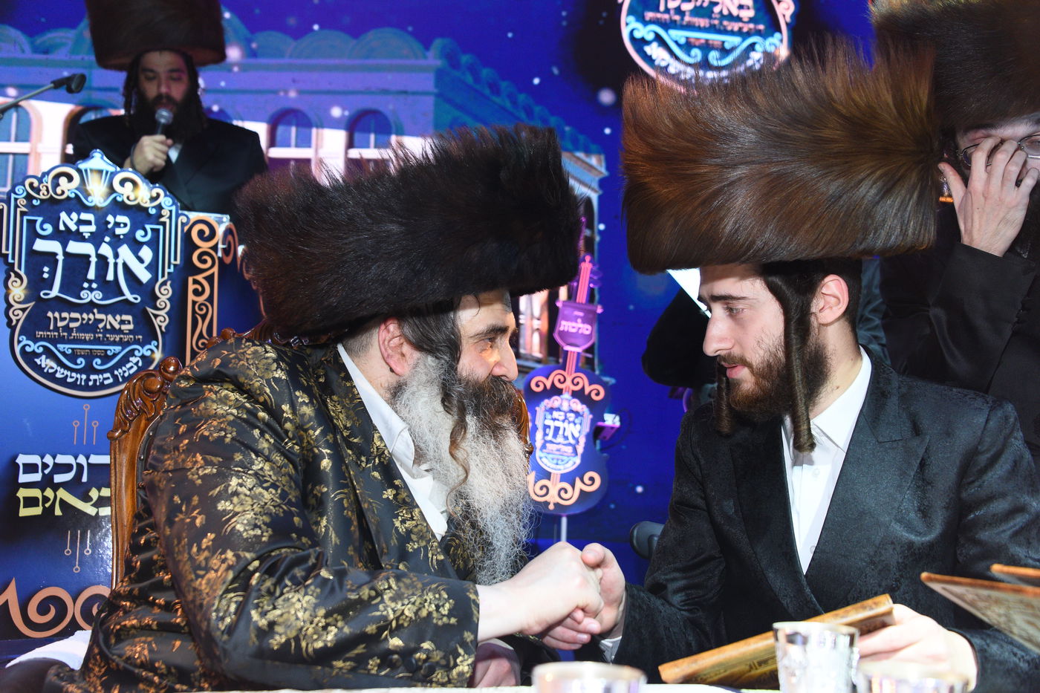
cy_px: 346
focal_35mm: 42
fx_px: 1213
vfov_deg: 31.9
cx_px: 520
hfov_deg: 46.4
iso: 1600
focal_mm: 42
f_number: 5.6
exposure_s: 1/125
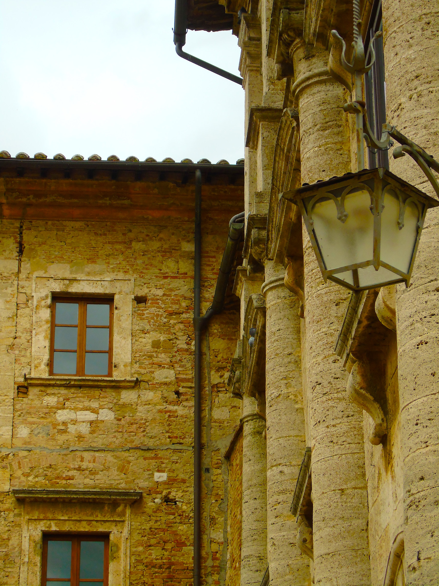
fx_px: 1589
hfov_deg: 15.7
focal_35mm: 94
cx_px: 220
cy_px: 293
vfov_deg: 20.9
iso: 200
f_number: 4.3
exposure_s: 1/500
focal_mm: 17
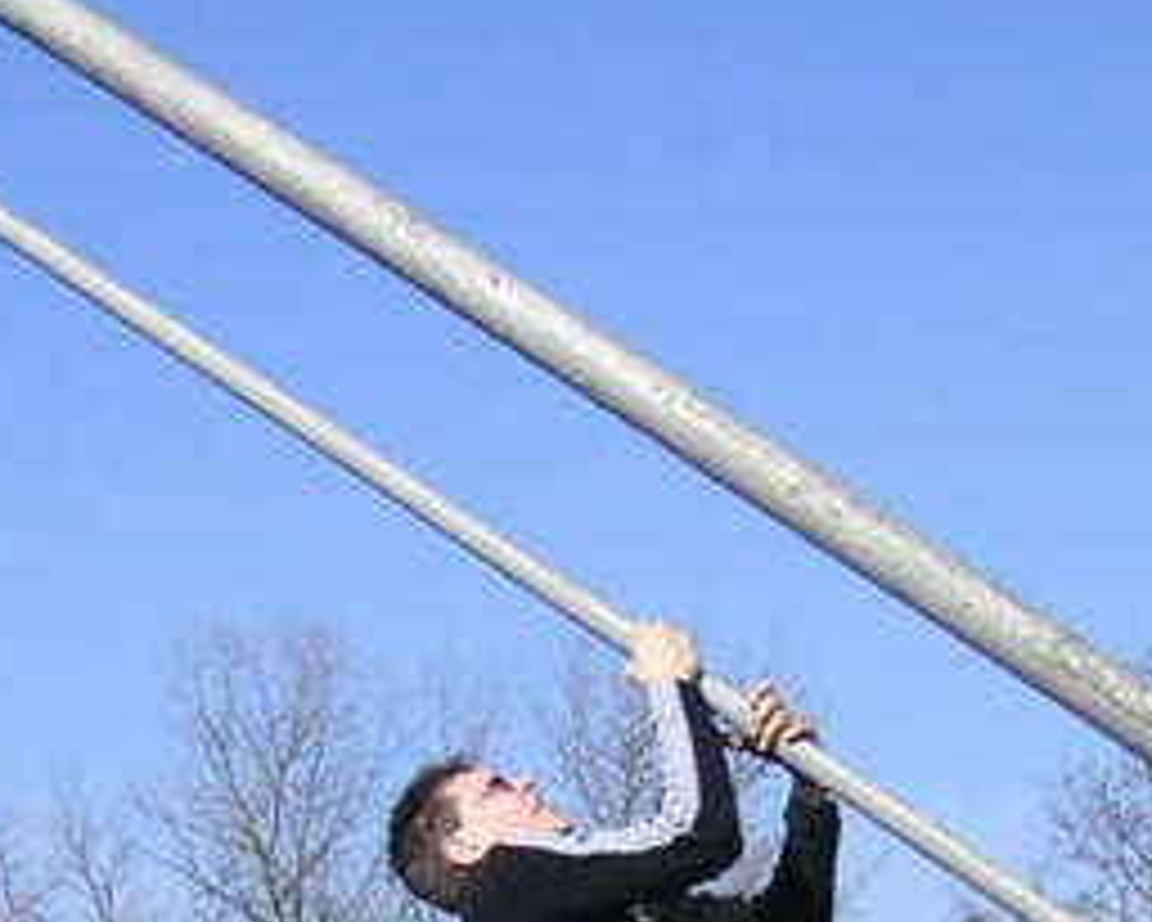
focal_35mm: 113
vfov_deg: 13.1
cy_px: 1232
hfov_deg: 17.0
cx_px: 662
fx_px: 3854
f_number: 6.7
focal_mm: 6.1
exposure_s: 1/180
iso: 50
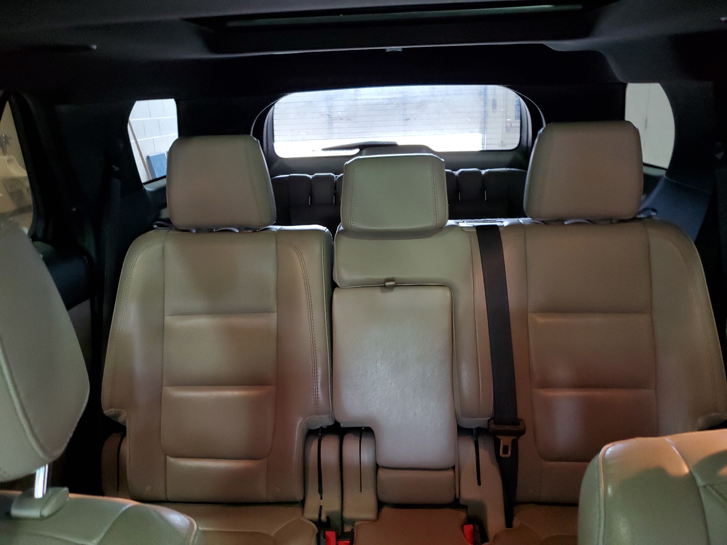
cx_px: 364
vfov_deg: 53.1
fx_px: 546
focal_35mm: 26
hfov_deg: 67.3
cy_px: 272
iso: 337
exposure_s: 1/24
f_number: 1.5
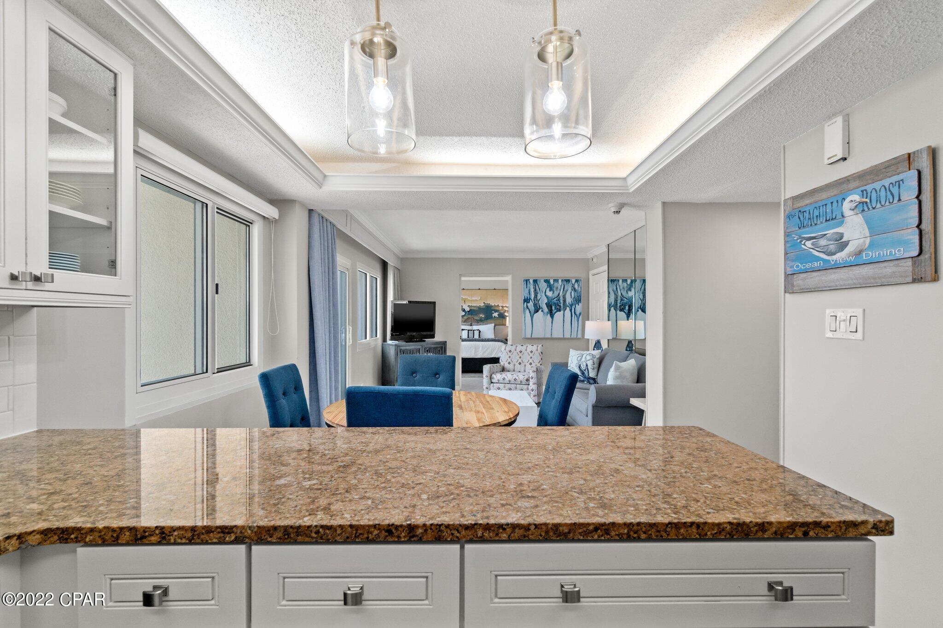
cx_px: 472
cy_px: 314
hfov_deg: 100.4
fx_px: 393
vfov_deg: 77.3
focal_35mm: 15
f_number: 8
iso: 800
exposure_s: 1/13
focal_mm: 10
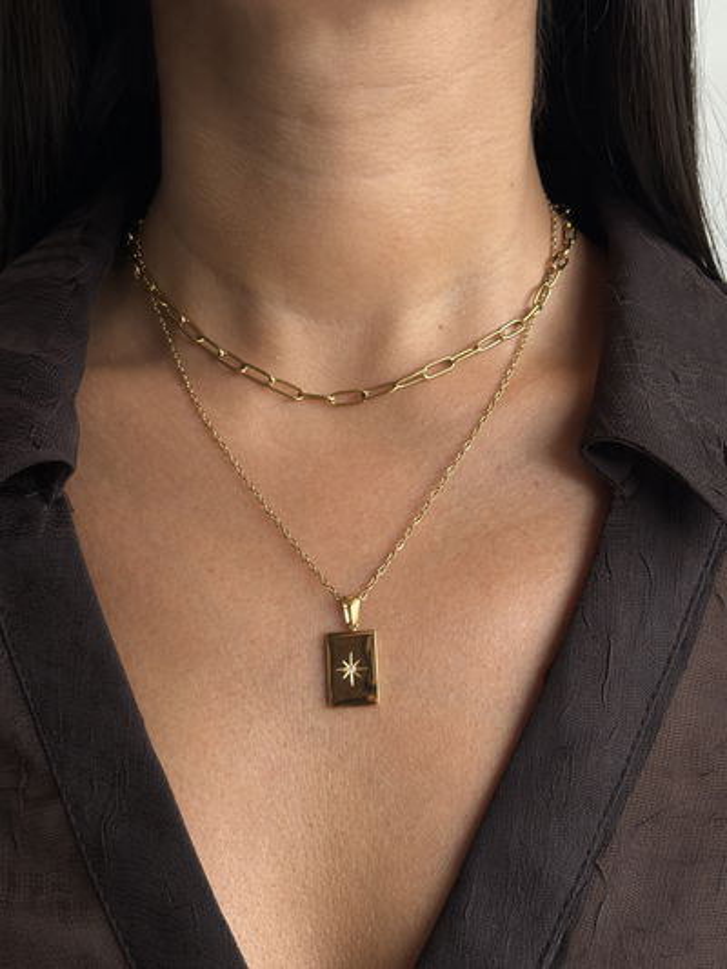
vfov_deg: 36.8
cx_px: 364
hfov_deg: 28.0
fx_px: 1456
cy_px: 484
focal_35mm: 52
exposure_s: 1/121
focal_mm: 5.96
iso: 40
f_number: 1.6
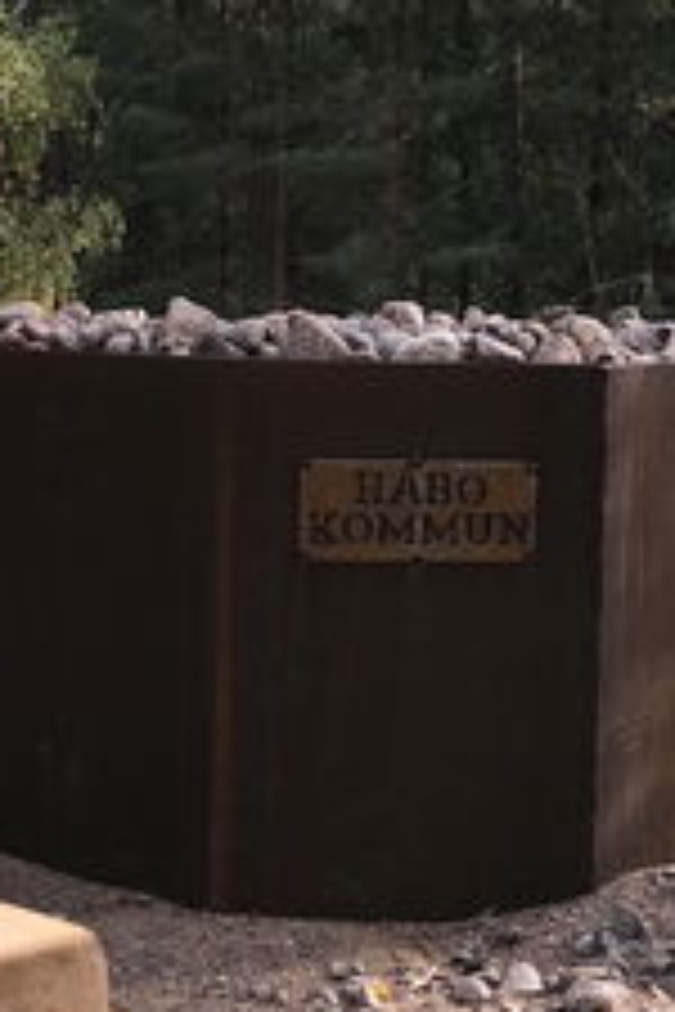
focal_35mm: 83
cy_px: 463
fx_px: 2334
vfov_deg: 24.5
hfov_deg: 16.4
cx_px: 432
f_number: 1.8
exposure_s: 1/517
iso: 20
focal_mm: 3.99
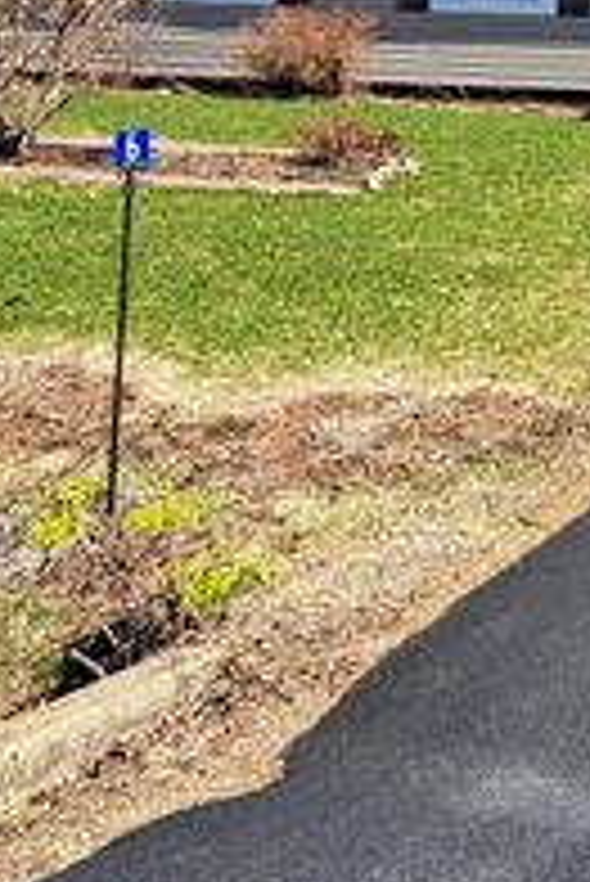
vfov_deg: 23.3
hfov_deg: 15.2
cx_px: 802
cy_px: 106
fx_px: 2086
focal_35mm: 85
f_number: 1.8
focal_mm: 5.23
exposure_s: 1/1030
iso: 50
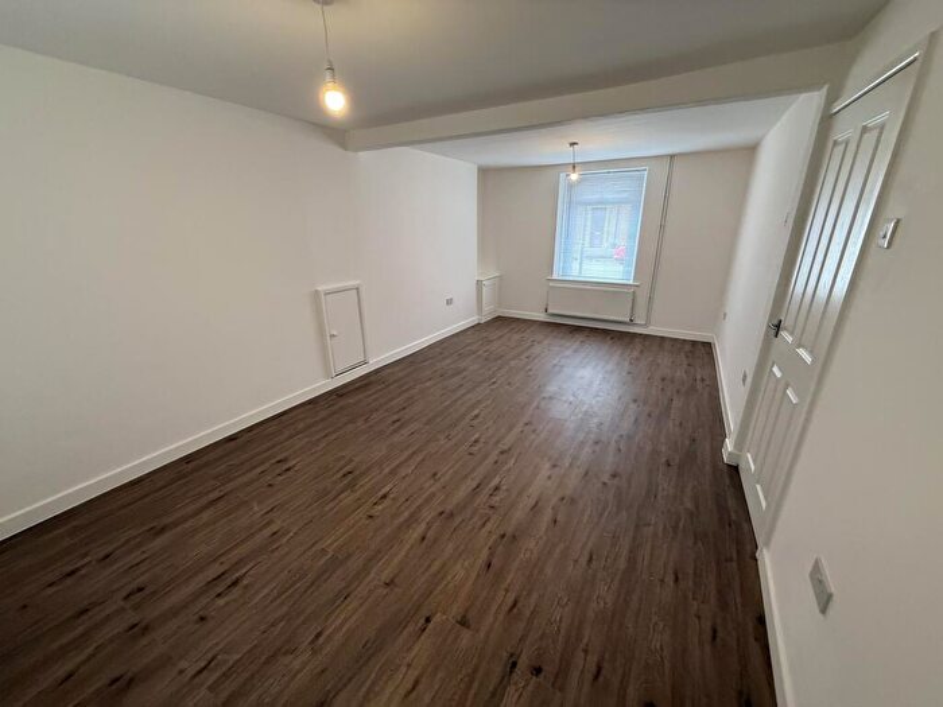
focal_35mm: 14
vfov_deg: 85.7
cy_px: 354
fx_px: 381
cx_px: 472
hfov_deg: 102.1
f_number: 2.2
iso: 250
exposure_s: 1/100
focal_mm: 2.22
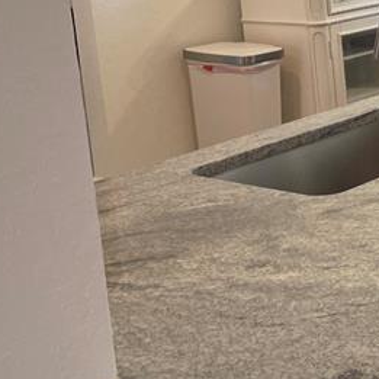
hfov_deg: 17.0
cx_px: 607
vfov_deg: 19.1
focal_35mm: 90
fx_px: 1115
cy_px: 90
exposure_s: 1/60
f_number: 1.6
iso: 80
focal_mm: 4.2
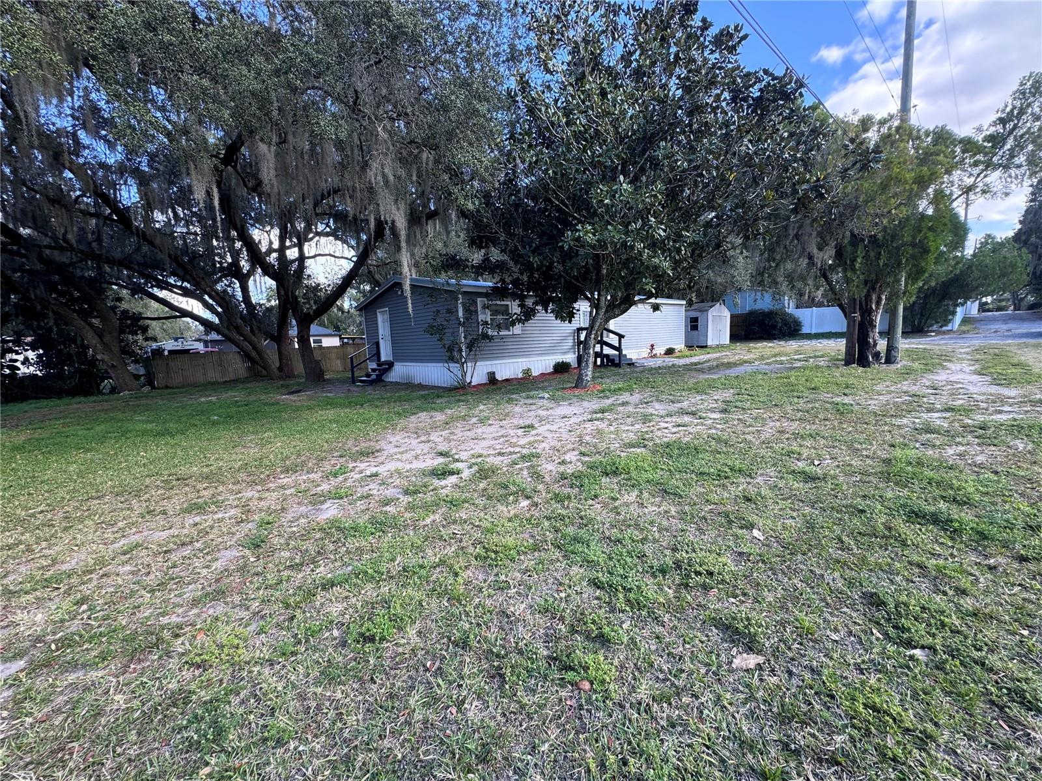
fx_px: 421
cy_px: 390
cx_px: 521
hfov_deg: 102.1
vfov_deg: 85.7
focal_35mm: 14
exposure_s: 1/184
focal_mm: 2.22
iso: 40
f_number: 2.2
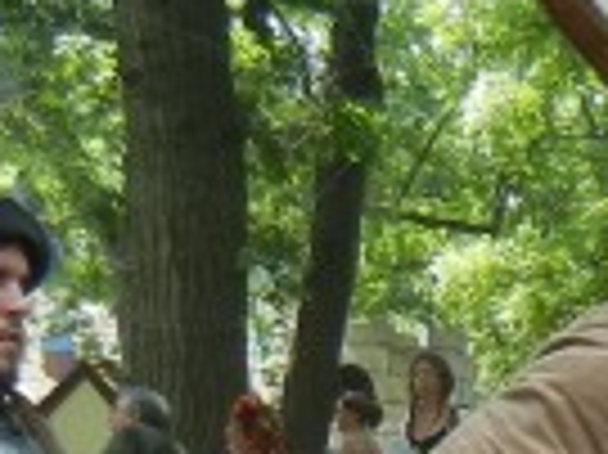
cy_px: 575
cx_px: 793
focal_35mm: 228
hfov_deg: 8.6
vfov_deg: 6.5
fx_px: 4001
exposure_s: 1/198
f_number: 3.5
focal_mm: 5.4
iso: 160
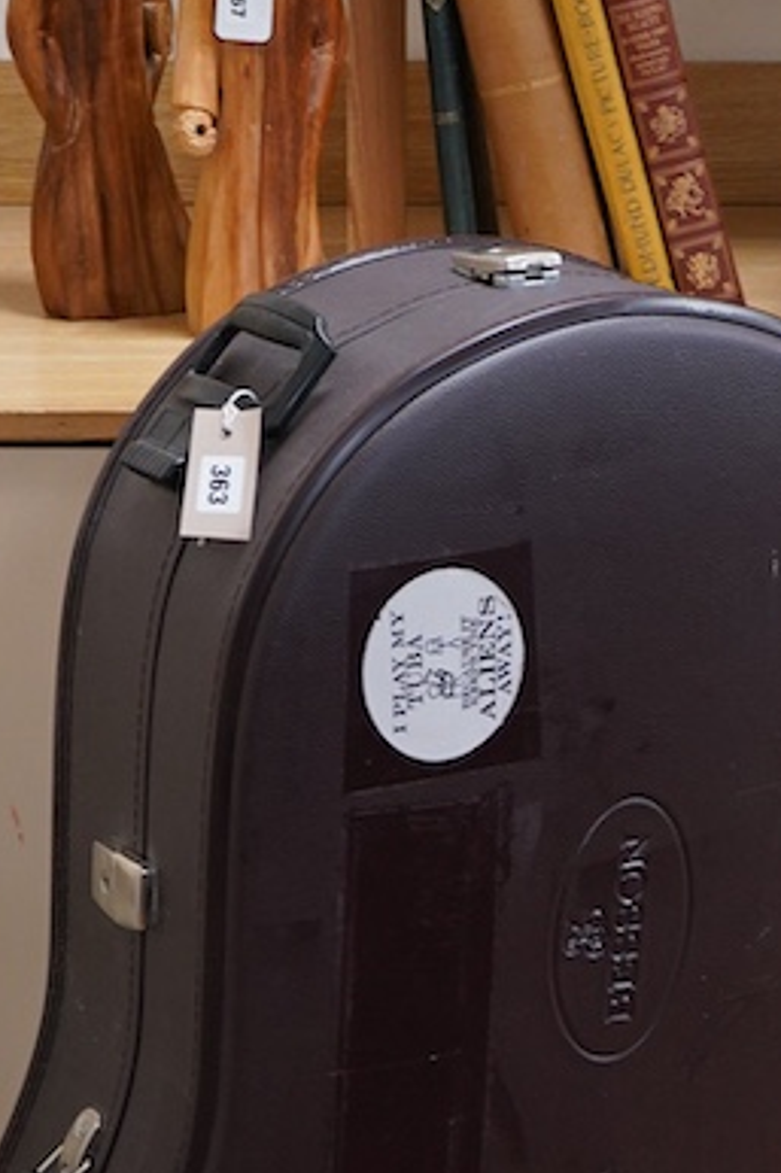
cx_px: 425
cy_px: 1200
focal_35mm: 105
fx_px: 3420
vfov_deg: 18.9
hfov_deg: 13.0
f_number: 3.5
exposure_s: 1/125
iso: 1250
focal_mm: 30
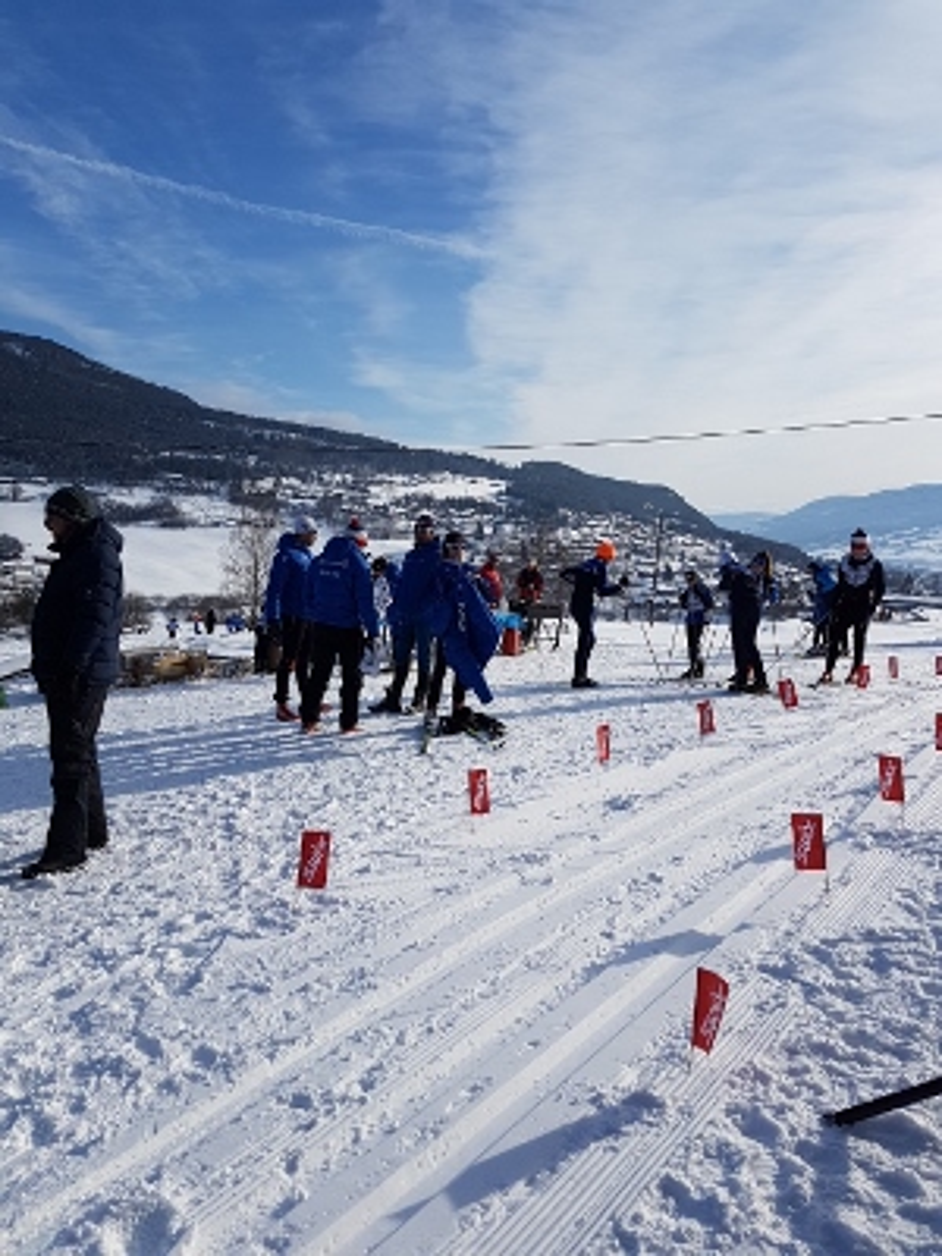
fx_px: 943
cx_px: 471
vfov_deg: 67.3
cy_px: 628
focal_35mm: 26
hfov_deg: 53.1
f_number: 1.7
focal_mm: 4.2
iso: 40
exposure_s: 1/4128
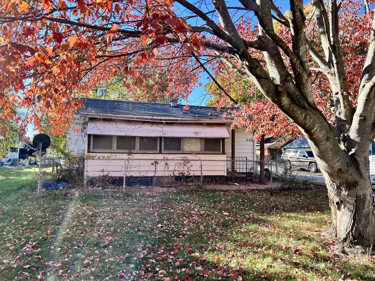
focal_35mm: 26
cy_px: 140
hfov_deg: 67.3
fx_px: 282
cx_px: 188
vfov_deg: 53.1
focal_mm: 5.7
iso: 50
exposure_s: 1/723
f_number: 1.5
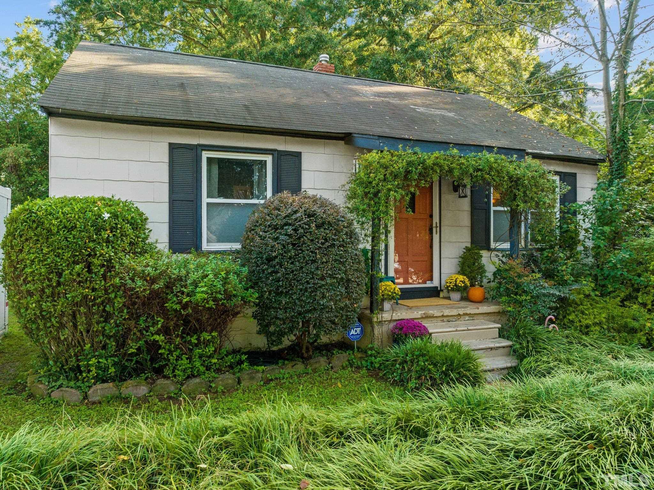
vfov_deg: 56.8
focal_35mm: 24
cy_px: 245
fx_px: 453
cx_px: 327
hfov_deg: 71.6
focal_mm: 12.29
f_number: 2.8
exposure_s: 1/320
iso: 400
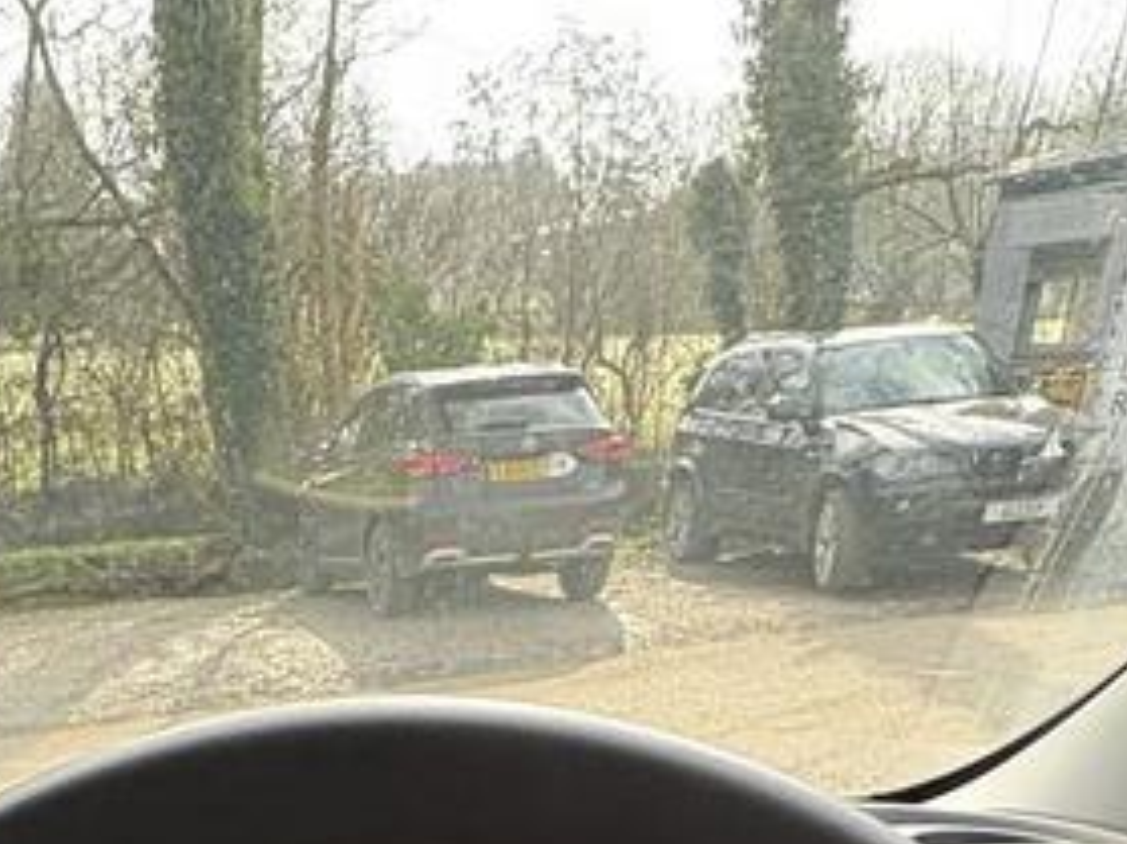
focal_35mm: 45
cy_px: 1288
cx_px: 198
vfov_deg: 24.5
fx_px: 1464
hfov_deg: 40.1
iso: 80
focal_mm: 2.22
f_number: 2.2
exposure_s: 1/118
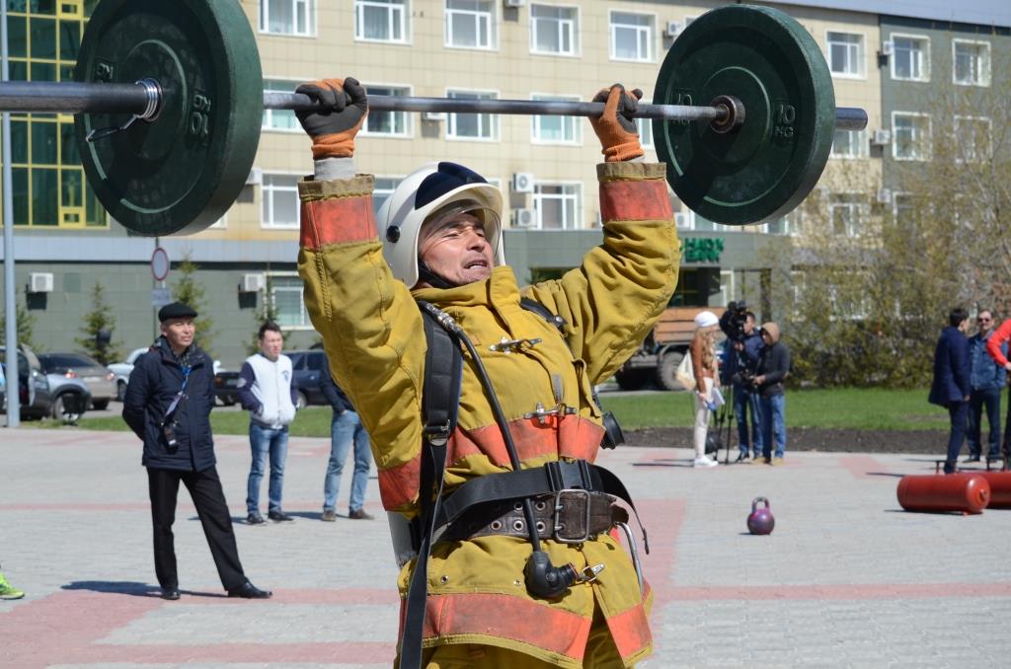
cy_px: 334
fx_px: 2438
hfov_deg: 23.4
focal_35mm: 87
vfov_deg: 15.6
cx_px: 506
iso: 250
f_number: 6.3
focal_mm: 58
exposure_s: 1/1000
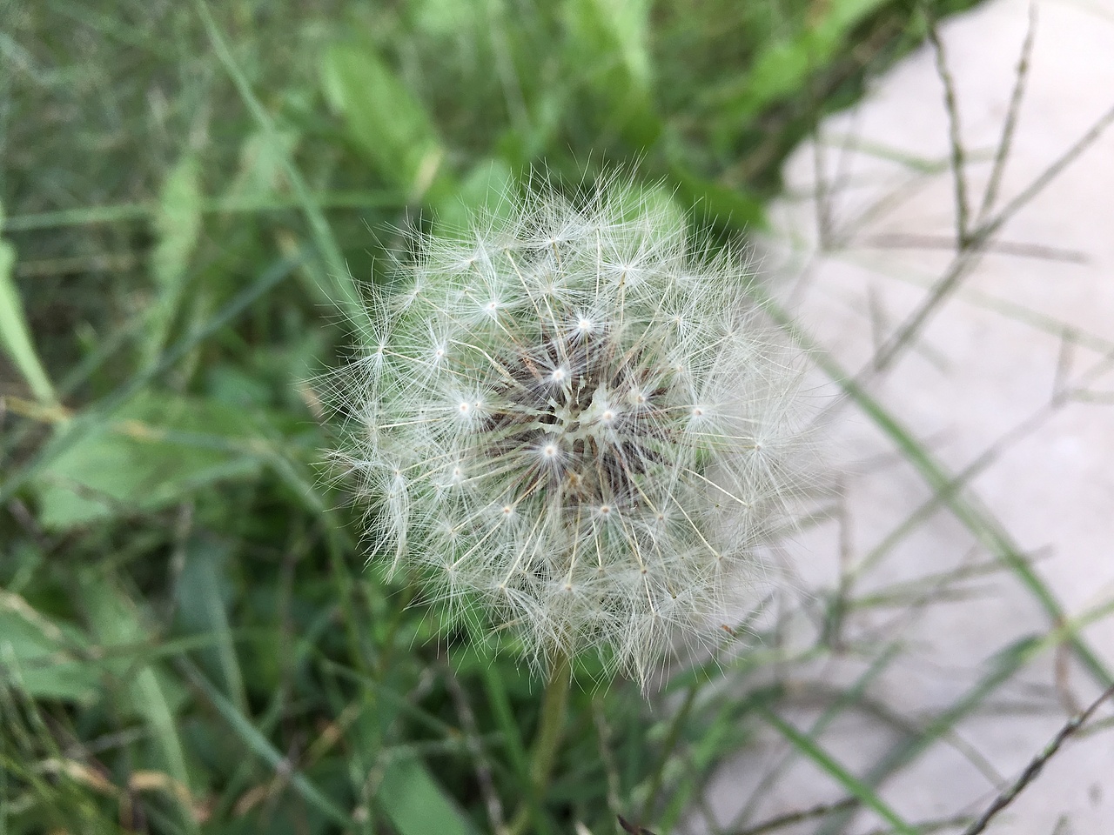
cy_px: 418
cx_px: 557
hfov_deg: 61.7
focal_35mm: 29
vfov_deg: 48.2
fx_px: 933
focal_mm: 4.15
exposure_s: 1/232
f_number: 2.2
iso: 25
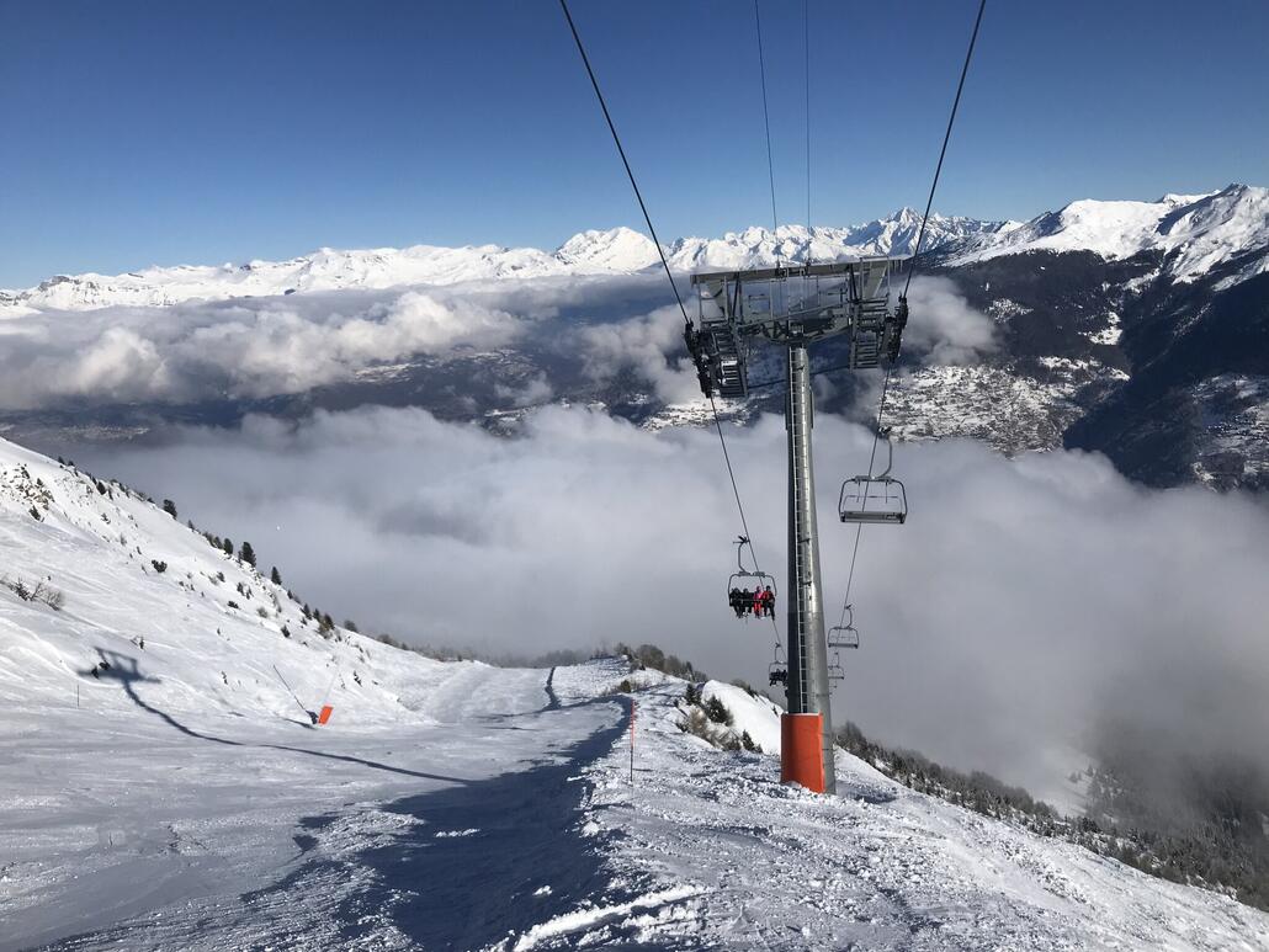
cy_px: 476
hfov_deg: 63.4
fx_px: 1027
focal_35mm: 28
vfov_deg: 49.8
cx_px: 634
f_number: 1.8
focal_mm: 3.99
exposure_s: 1/8000
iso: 20
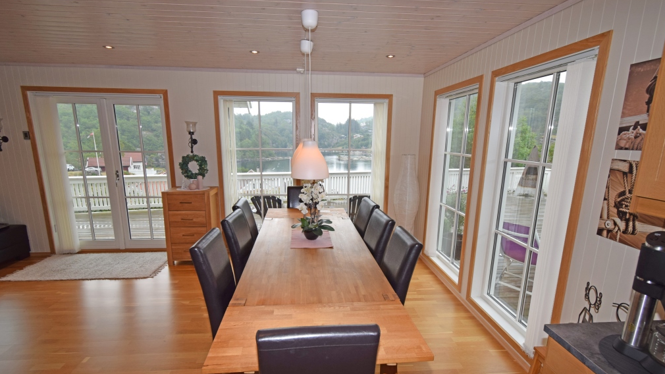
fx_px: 309
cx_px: 332
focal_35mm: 18
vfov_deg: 62.2
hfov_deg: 94.2
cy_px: 207
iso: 450
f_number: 5.6
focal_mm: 11
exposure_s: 1/125
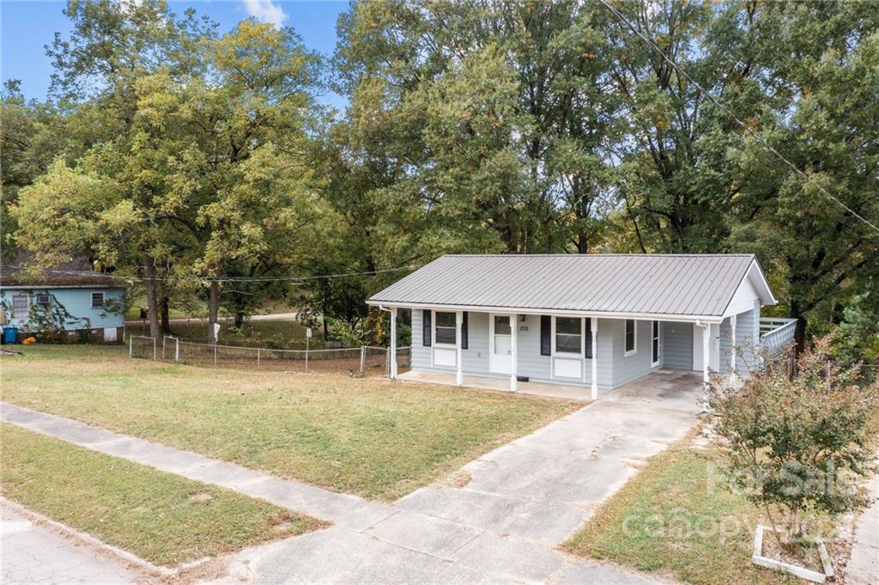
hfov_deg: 65.5
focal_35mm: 28
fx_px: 683
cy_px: 292
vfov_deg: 46.3
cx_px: 440
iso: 100
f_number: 4.5
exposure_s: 1/200
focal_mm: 10.26
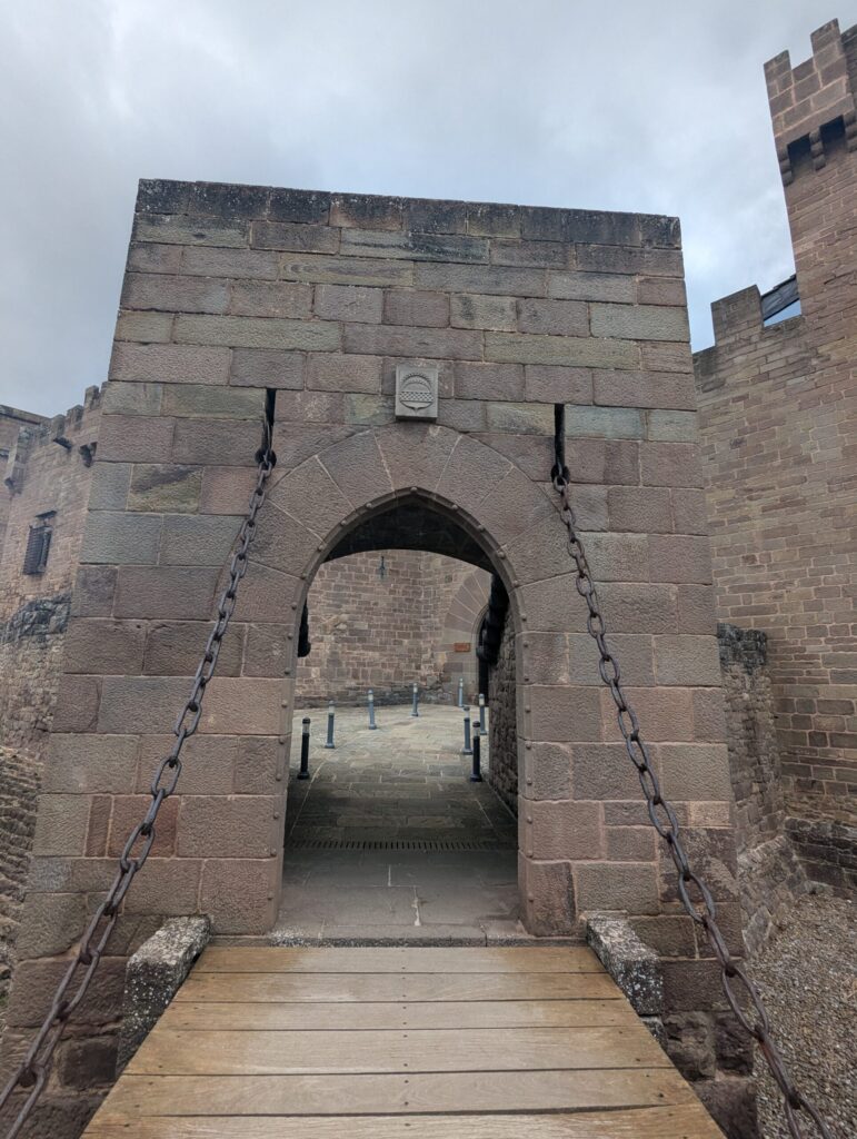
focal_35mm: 16
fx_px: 527
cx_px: 428
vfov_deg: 94.4
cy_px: 570
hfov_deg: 78.2
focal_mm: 2.35
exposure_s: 1/788
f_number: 2.2
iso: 54
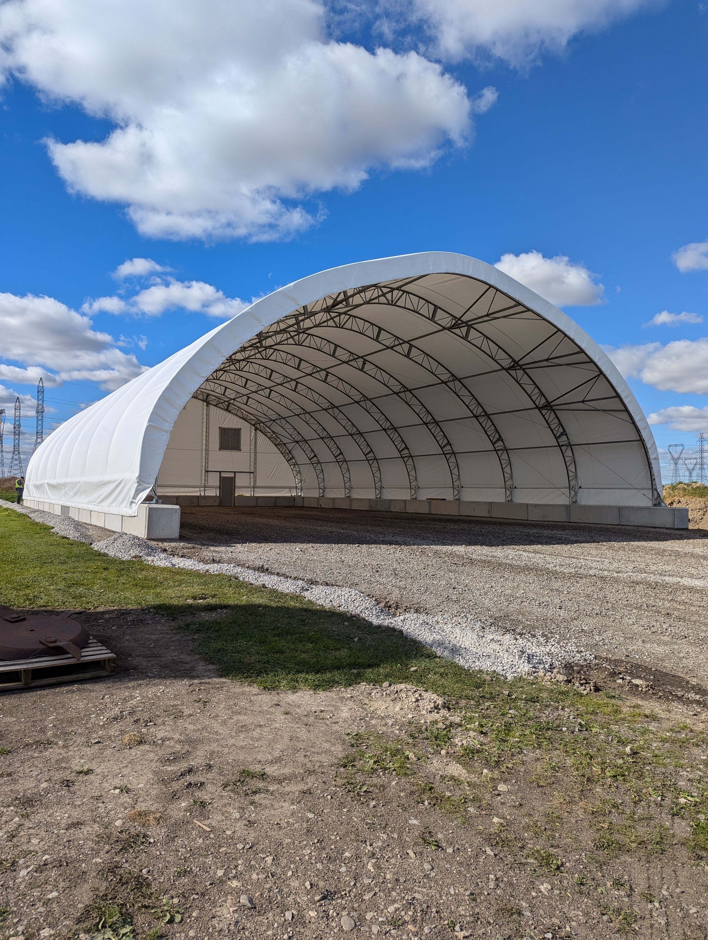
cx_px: 354
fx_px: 653
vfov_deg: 71.5
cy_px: 470
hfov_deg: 56.9
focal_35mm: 24
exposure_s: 1/3058
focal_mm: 6.81
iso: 29
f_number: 1.85
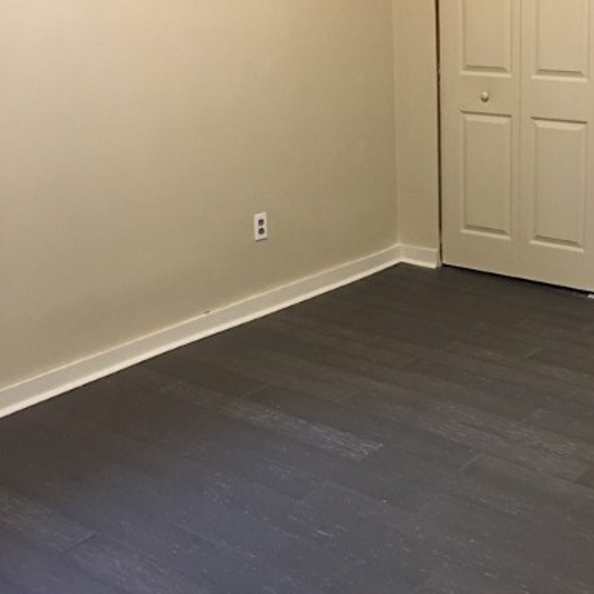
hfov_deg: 32.8
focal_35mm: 51
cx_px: 440
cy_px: 200
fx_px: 990
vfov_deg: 33.1
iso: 50
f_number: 2.2
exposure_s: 1/4
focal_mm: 4.15
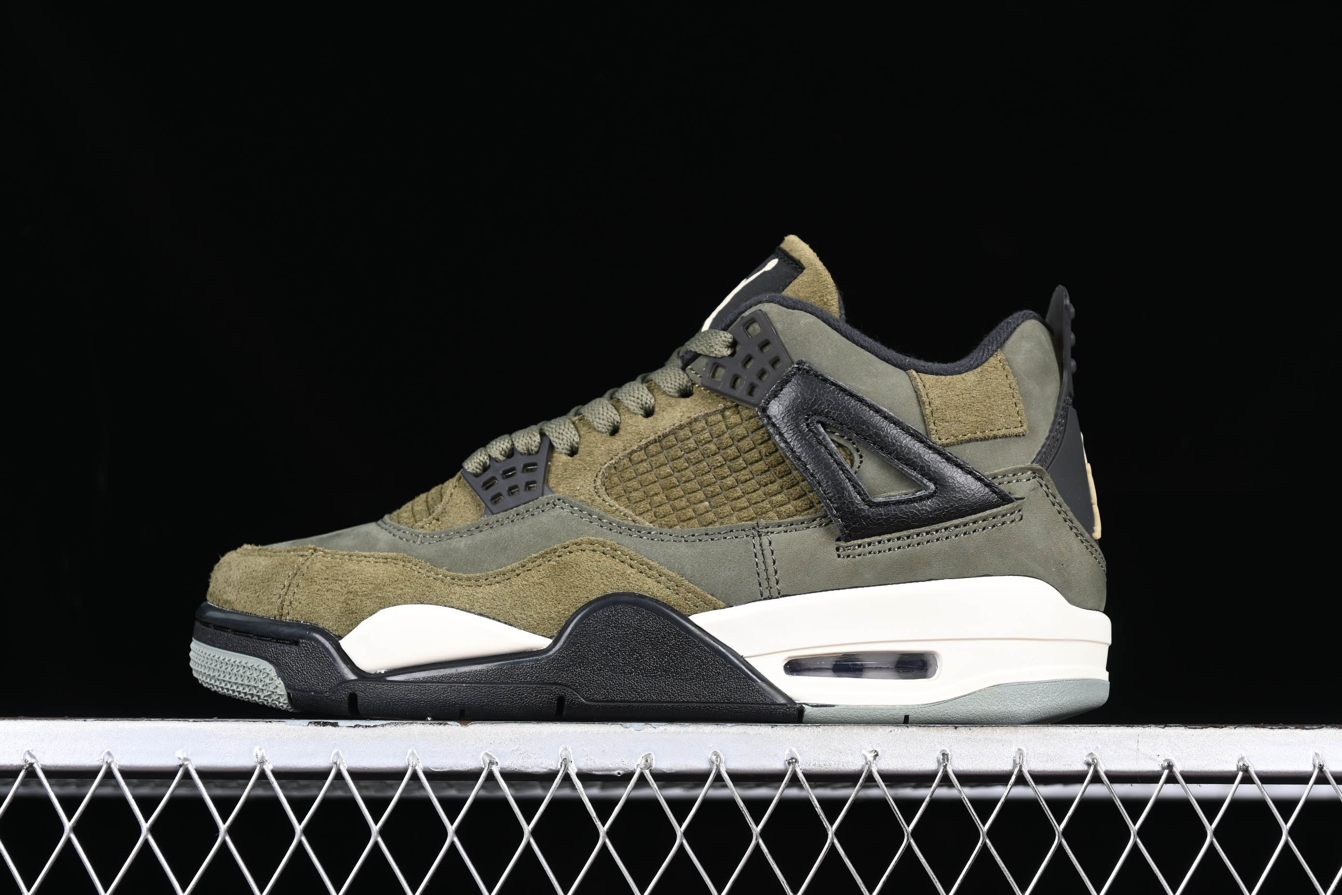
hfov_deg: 27.0
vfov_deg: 18.2
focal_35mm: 75
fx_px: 2796
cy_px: 448
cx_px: 671
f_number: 6.3
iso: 160
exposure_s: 1/60
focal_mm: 50
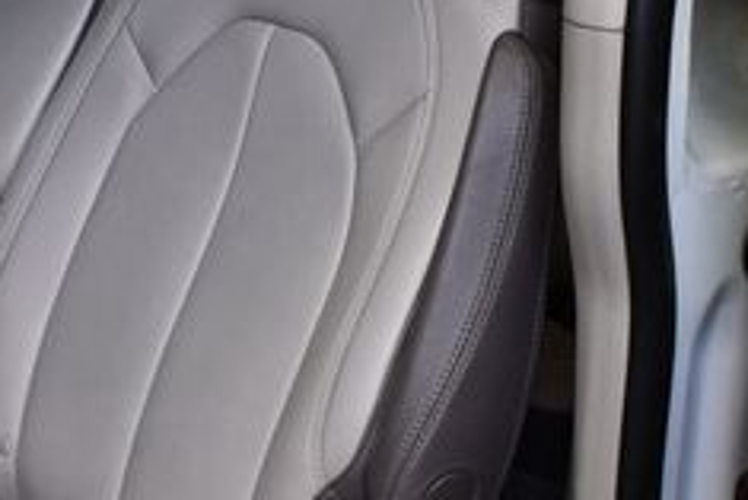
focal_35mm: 98
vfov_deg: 14.0
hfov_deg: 19.9
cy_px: 213
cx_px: -83
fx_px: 2037
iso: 1000
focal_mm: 18
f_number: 3.5
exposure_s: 1/125
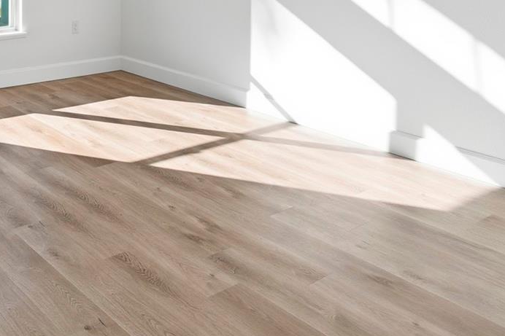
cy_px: -8
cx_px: 7
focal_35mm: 37
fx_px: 519
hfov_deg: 44.6
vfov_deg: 32.7
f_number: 8
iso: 100
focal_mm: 16
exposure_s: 1/250
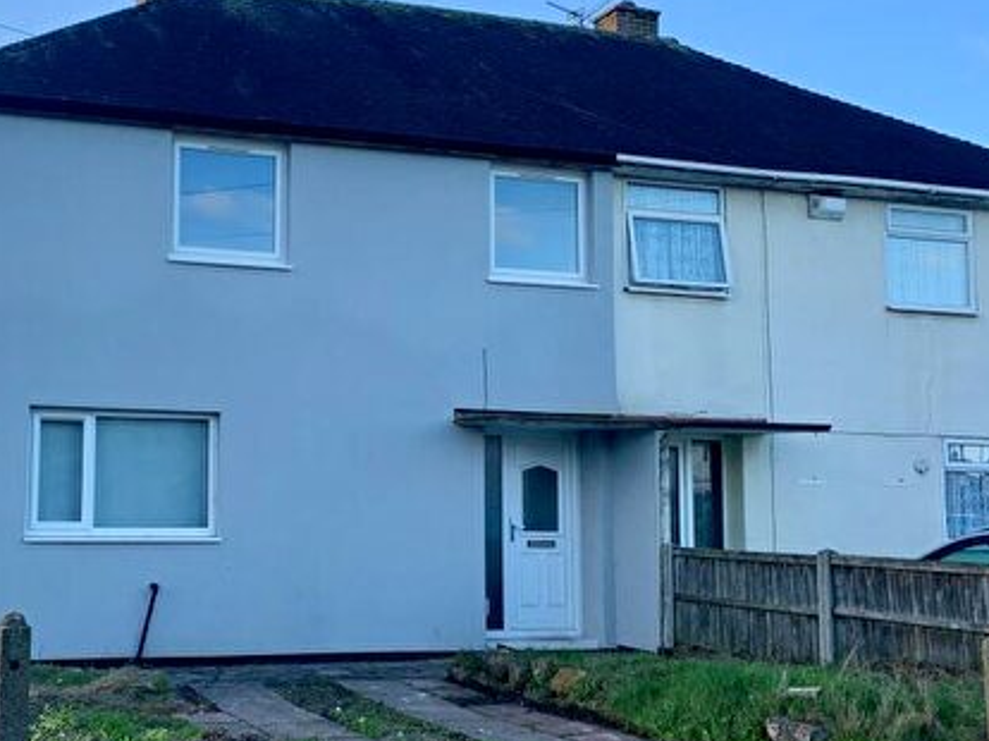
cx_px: 210
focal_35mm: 44
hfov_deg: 41.3
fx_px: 1256
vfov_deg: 32.8
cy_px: 410
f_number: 1.8
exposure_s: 1/879
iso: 25
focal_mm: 4.25
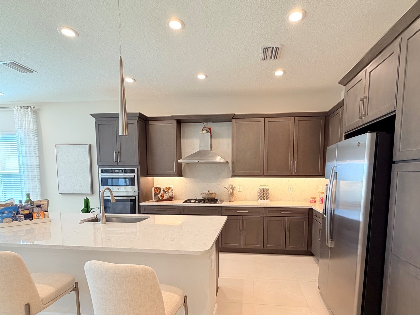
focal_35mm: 18
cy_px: 193
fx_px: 218
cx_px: 229
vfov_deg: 70.7
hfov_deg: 87.5
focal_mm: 2.22
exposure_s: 1/120
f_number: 2.2
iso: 160
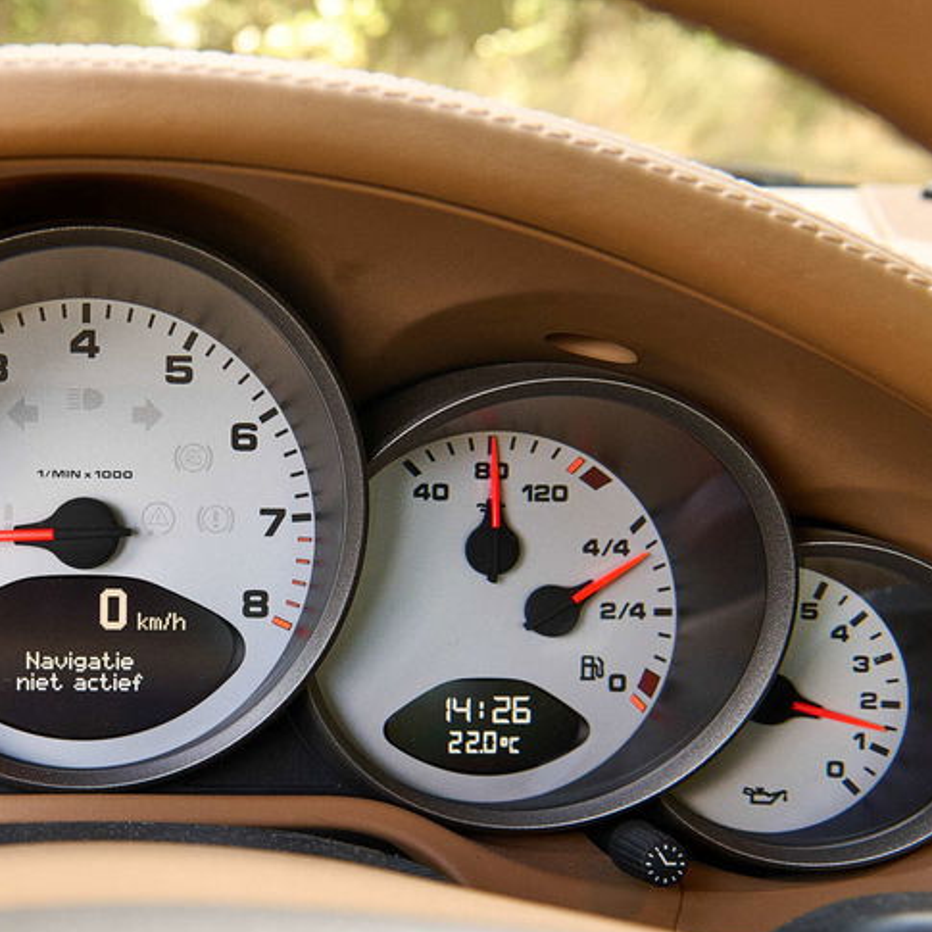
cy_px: 562
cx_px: 77
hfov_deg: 31.1
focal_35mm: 52
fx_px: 1584
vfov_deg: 32.7
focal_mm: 29
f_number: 6.3
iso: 1000
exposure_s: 1/125
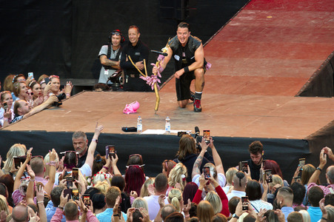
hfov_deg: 6.9
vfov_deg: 4.6
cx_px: 167
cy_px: 111
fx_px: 2781
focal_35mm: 300
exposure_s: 1/320
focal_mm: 300
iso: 1600
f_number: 5
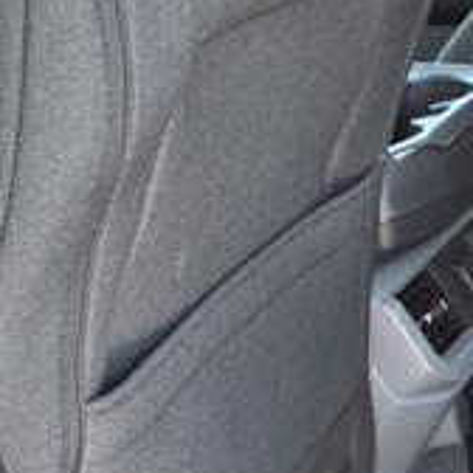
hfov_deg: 16.1
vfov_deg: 18.8
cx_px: 856
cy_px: 425
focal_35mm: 91
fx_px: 1407
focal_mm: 3.58
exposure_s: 1/120
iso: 50
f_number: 1.9
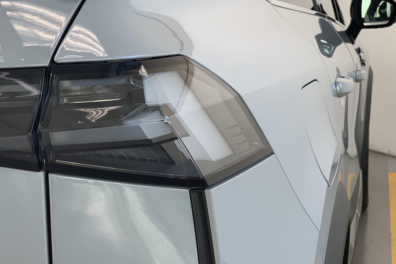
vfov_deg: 20.9
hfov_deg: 31.0
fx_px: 715
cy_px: 127
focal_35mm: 65
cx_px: 193
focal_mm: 6
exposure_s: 1/122
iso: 40
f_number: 2.4
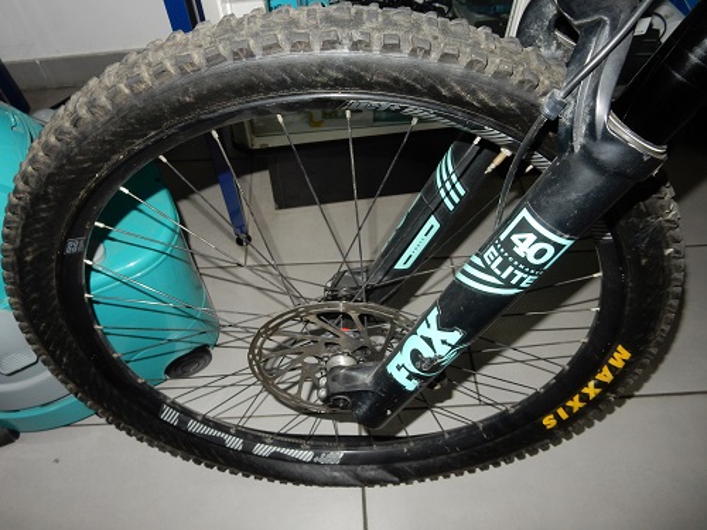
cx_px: 354
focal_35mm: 25
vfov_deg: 54.9
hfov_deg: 69.4
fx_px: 511
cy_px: 265
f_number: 3.7
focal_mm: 4.5
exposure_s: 1/30
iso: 200
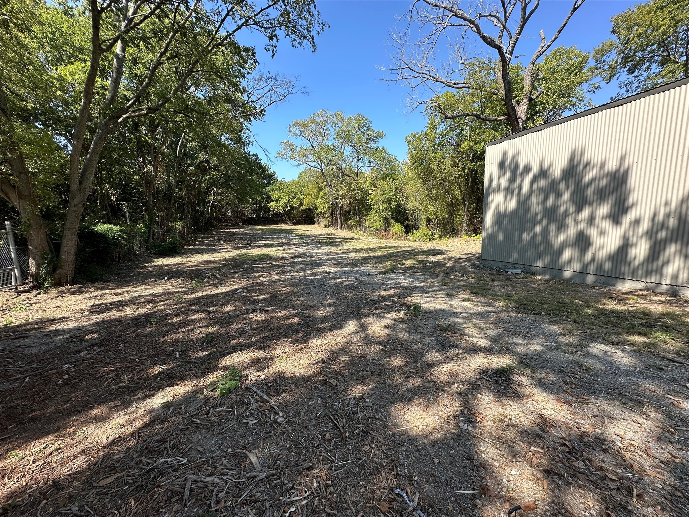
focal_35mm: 14
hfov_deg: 102.1
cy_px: 258
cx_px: 344
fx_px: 279
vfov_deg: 85.7
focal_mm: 2.22
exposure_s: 1/622
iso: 40
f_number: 2.2
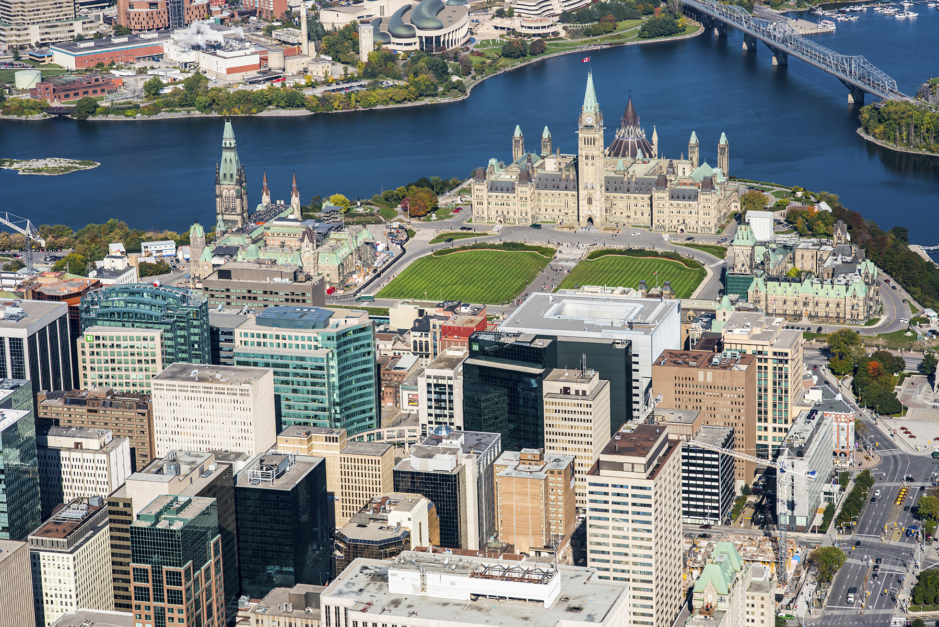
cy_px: 314
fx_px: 2739
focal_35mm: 105
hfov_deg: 19.5
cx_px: 470
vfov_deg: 13.1
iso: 160
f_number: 9
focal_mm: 105
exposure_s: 1/500
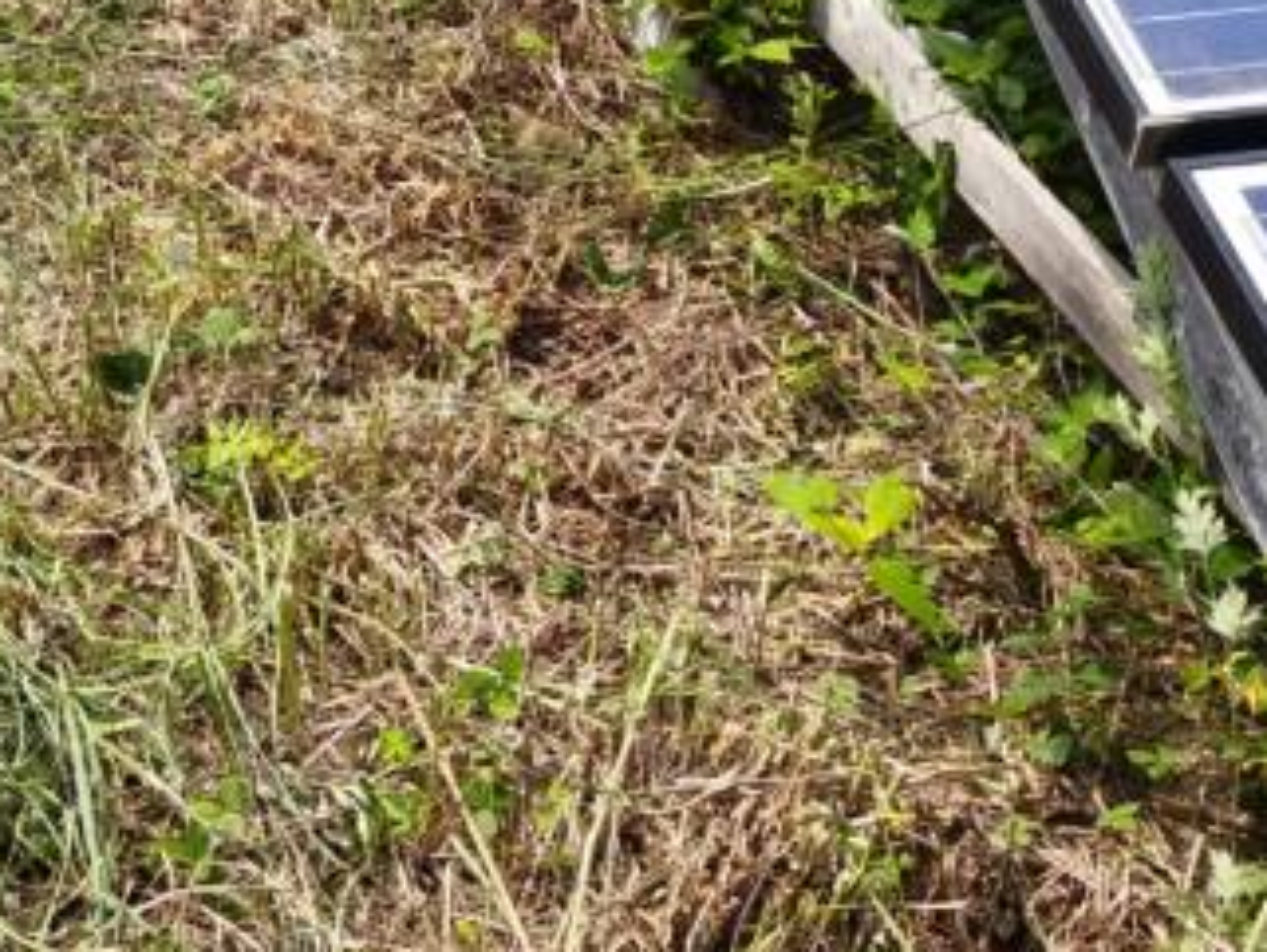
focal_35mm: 84
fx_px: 3076
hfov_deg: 22.1
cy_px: -126
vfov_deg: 17.0
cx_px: -95
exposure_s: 1/2419
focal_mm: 4.7
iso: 48
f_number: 1.79
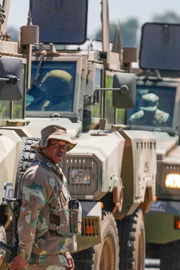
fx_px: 5036
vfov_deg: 3.1
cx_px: -45
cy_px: 194
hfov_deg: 2.0
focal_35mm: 671
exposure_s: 1/8000
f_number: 2.8
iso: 400
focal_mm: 200
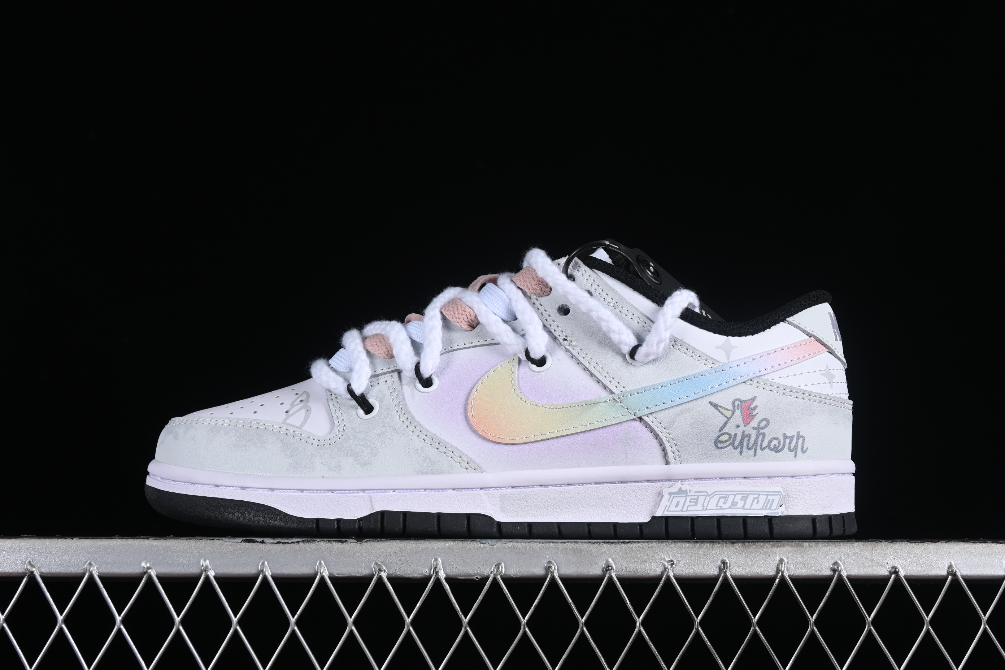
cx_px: 502
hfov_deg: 27.0
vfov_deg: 18.2
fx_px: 2094
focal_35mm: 75
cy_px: 335
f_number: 8
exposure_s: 1/80
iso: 160
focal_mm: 50
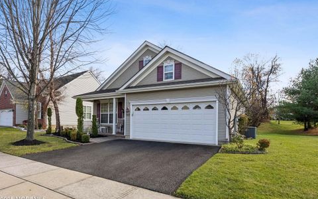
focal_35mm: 17
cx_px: 160
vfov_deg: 68.0
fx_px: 147
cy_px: 98
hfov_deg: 94.4
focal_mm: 16
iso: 200
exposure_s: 1/320
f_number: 8
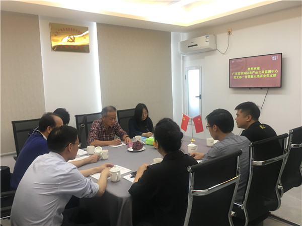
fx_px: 253
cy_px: 113
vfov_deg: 48.2
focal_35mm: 29
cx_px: 151
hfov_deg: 61.7
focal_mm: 4.15
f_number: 2.2
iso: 100
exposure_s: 1/33
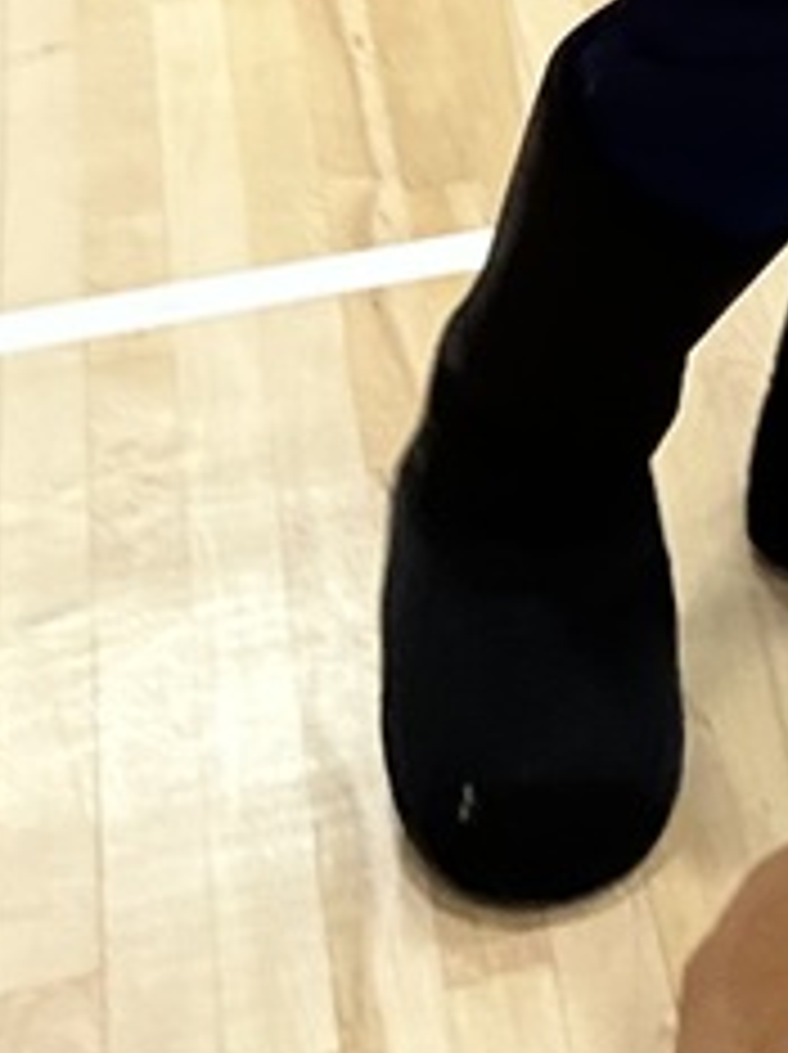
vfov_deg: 15.4
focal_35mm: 114
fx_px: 3466
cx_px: 1423
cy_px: -720
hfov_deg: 11.9
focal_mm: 5.7
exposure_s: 1/60
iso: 200
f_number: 1.5
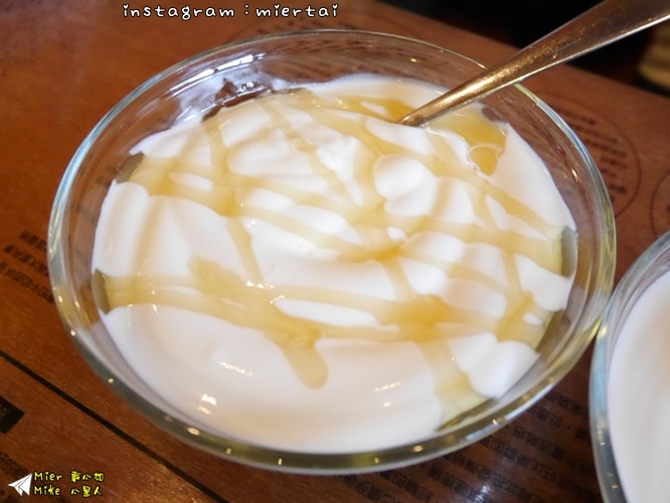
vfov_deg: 44.2
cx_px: 335
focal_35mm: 32
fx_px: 620
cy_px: 252
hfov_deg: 56.8
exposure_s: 1/50
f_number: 4
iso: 6400
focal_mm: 16
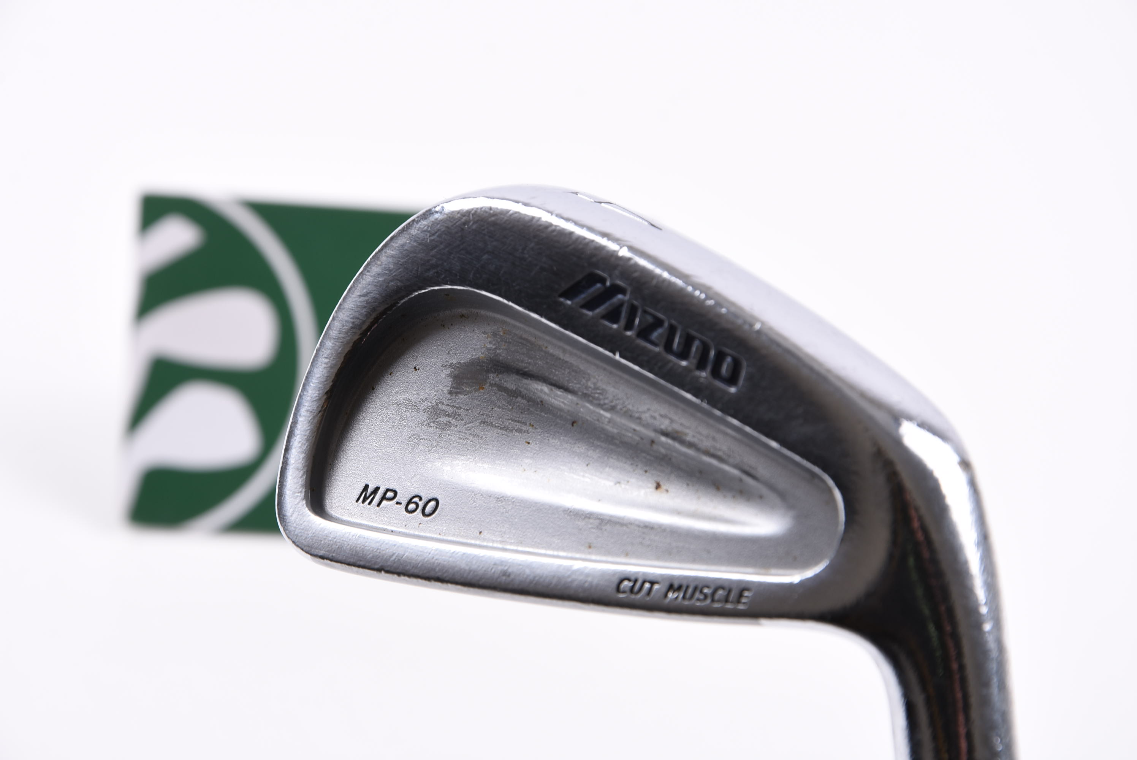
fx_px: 4978
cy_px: 380
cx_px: 568
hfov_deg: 13.0
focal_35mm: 158
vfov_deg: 8.7
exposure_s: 1/160
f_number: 11
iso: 100
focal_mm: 105
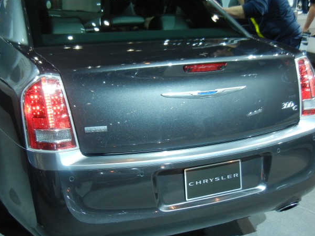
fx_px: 464
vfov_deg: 28.6
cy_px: 106
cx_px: 122
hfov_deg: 37.3
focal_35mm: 51
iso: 185
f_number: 3.5
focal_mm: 5.4
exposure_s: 1/52.4
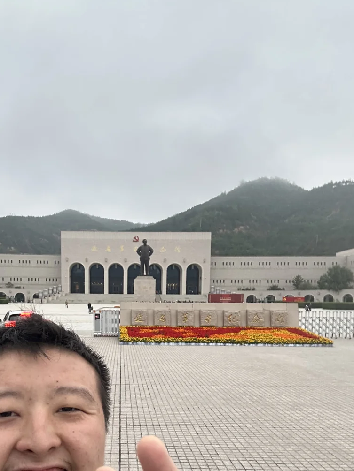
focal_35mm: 33
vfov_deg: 53.7
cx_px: 122
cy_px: 332
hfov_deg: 42.4
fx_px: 450
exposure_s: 1/121
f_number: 1.9
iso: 64
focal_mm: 2.69
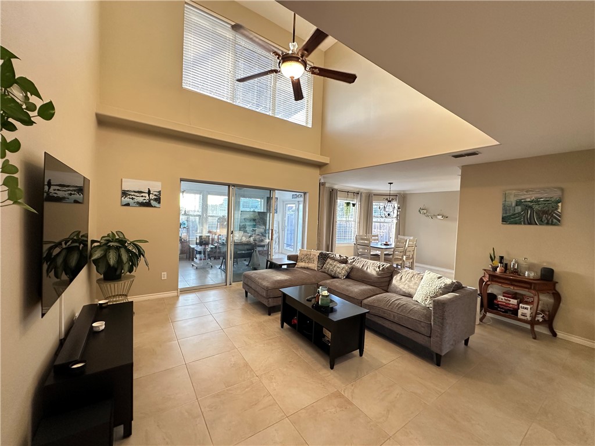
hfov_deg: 102.1
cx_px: 298
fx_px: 241
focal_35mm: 14
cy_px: 223
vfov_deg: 85.7
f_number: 2.2
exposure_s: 1/60
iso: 320
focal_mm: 2.22
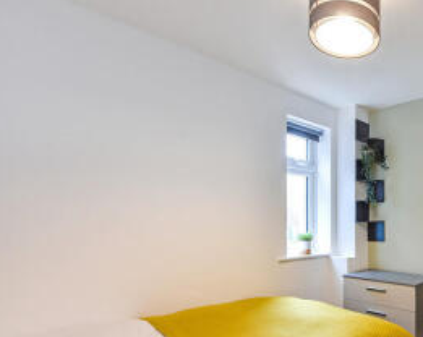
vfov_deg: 57.7
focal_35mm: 24
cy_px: 218
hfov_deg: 59.8
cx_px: 381
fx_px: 300
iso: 400
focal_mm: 14
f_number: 9
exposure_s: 1/5
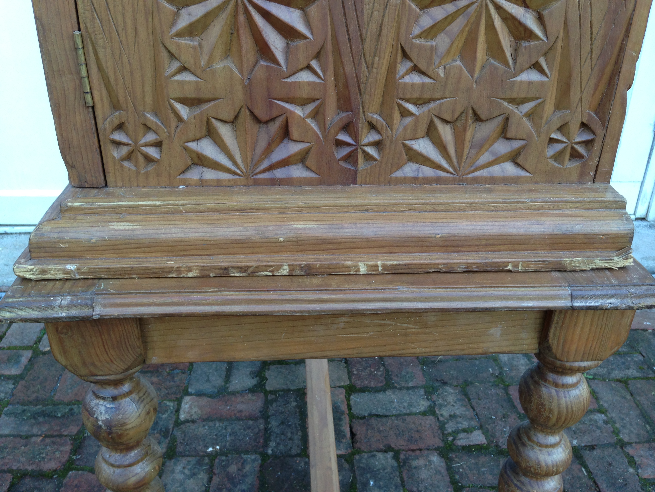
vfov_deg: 42.9
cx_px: 328
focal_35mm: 33
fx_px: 624
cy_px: 246
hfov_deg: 55.4
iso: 64
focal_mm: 4.12
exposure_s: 1/60
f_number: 2.4
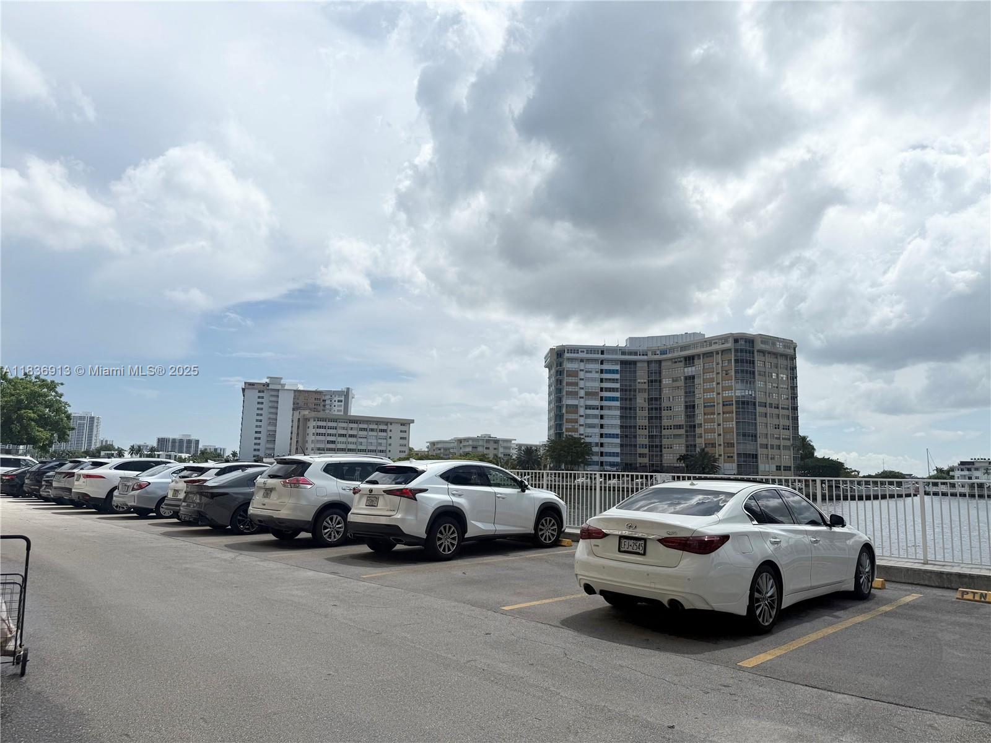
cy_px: 372
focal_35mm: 24
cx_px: 496
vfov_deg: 56.8
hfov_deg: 71.6
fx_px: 687
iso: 64
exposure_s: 1/14286
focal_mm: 6.76
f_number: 1.78
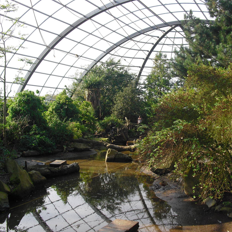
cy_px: 116
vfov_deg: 39.2
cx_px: 123
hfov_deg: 39.2
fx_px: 326
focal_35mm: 43
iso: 100
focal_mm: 6.3
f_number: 3.1
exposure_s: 1/400
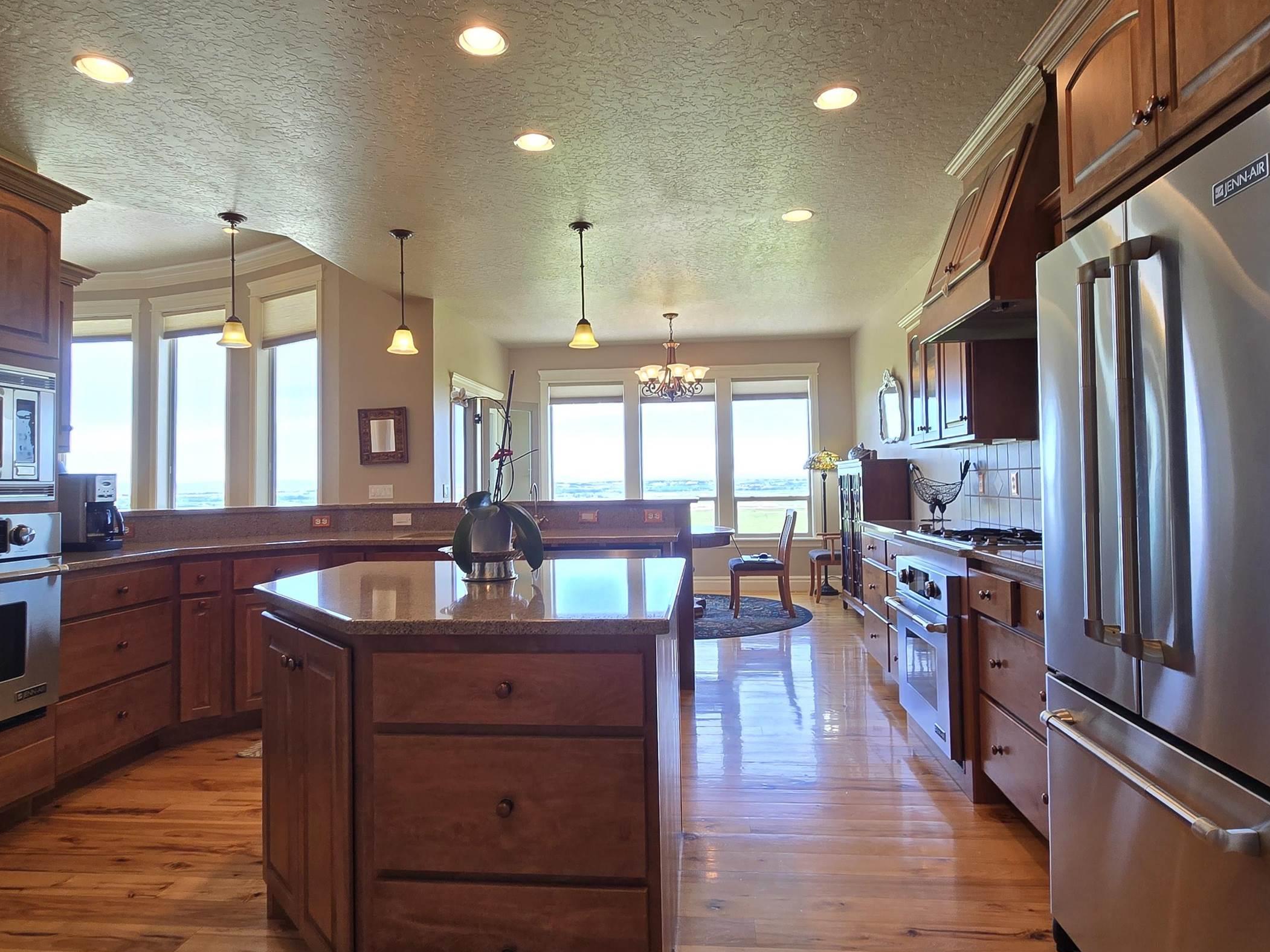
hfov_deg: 84.7
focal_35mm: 19
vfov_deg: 68.6
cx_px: 619
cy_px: 454
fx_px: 697
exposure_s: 1/60
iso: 50
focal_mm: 2.2
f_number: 2.2
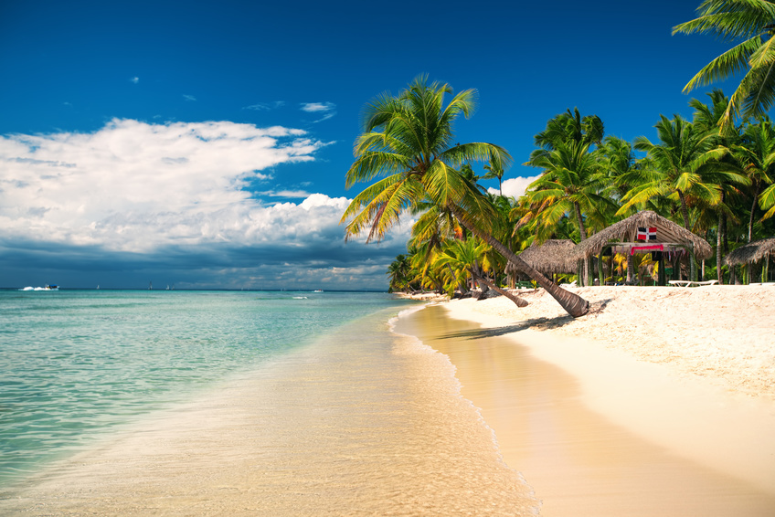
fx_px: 689
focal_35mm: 32
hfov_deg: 58.7
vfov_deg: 41.1
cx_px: 388
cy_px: 258
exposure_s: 1/800
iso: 100
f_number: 3.2
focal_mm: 32
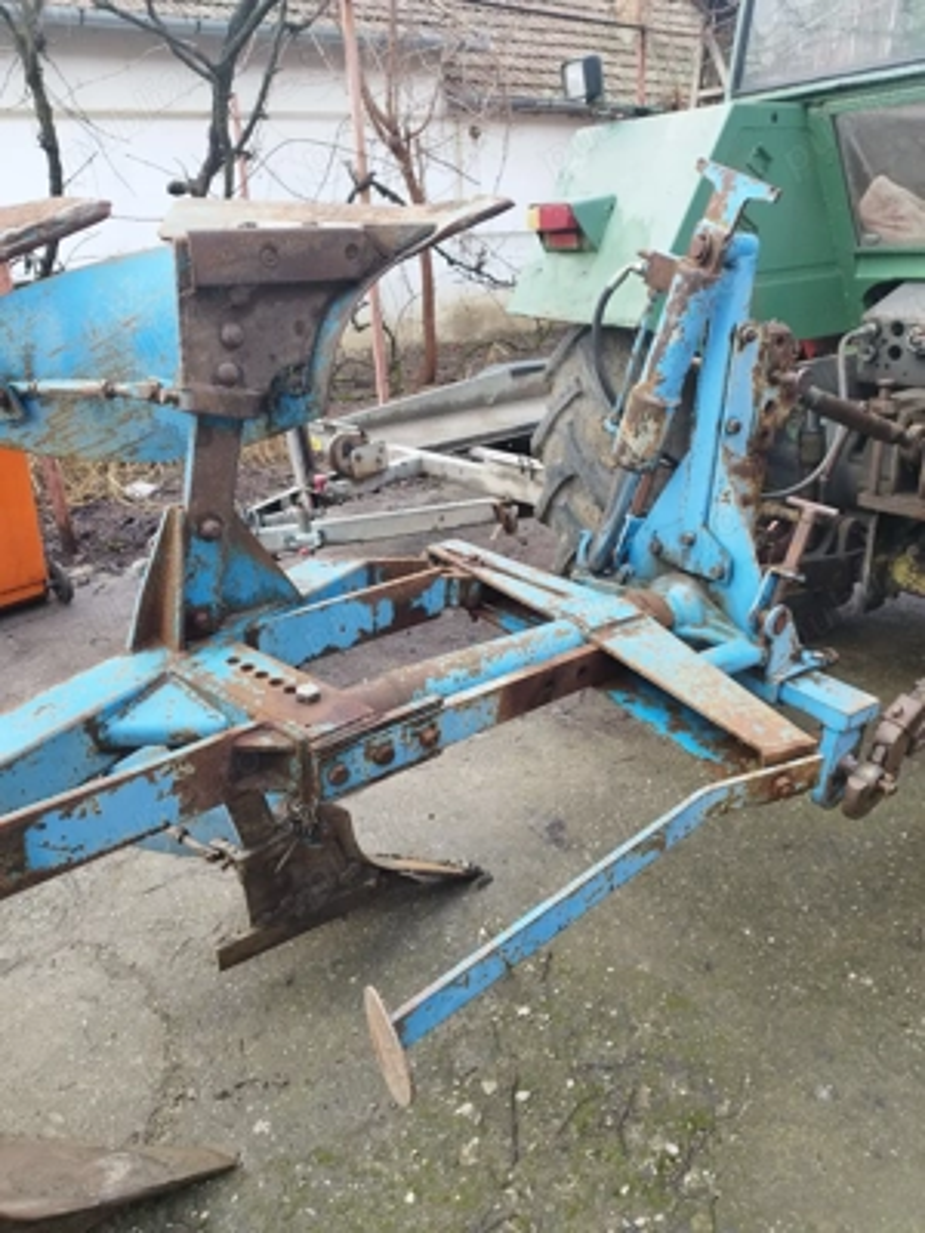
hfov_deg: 56.8
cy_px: 616
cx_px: 462
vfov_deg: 71.6
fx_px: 855
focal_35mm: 24
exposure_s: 1/50
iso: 70
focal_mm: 5.89
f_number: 1.89
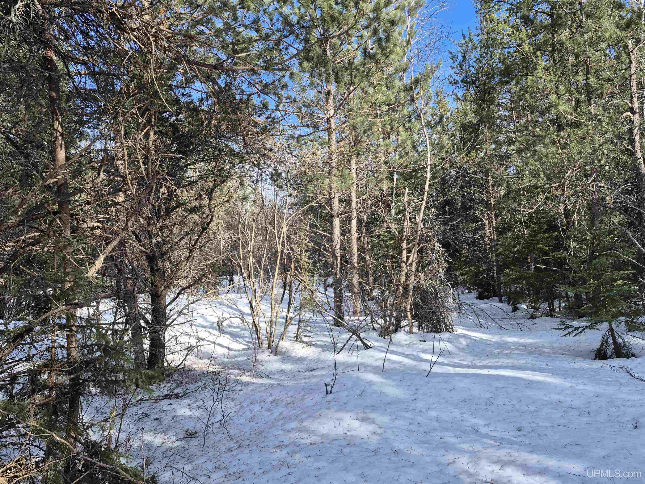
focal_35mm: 23
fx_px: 429
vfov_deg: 58.9
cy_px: 242
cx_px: 322
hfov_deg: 73.9
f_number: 1.8
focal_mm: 5.4
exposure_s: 1/572
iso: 25
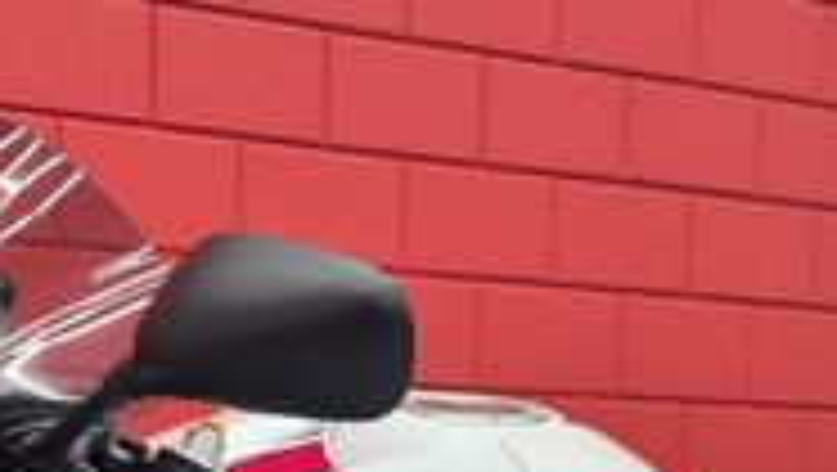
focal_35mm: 86
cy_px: 935
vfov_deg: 12.5
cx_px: 140
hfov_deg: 24.2
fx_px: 1910
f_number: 1.8
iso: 200
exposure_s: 1/100
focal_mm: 5.4
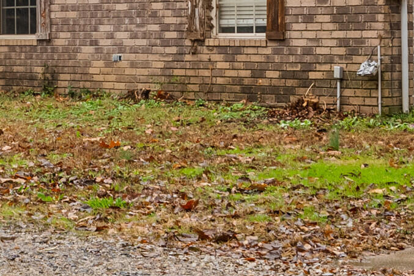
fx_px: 1726
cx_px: 119
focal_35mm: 150
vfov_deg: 8.9
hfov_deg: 13.6
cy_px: -132
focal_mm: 35
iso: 800
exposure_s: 1/80
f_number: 9
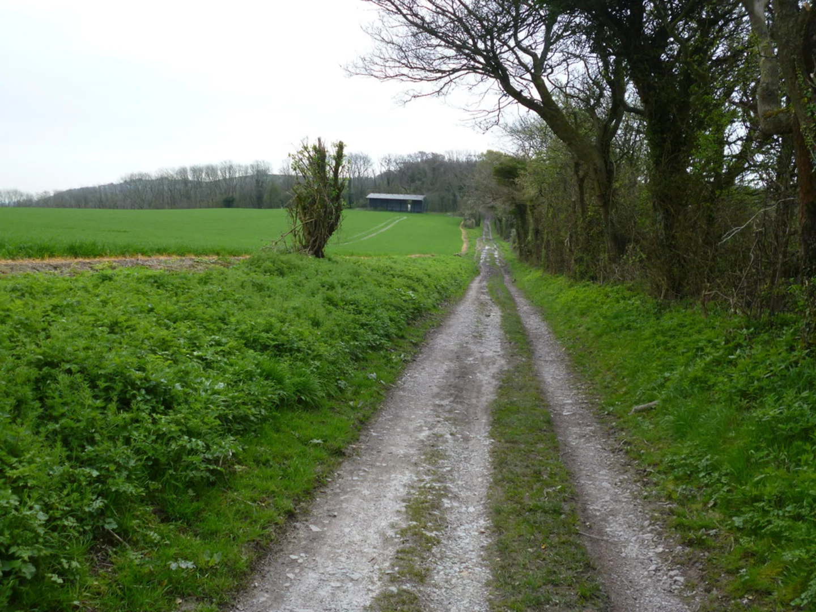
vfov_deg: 44.2
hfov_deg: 56.8
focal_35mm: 32
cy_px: 306
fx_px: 754
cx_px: 408
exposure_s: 1/500
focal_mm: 5.7
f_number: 2.9
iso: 100
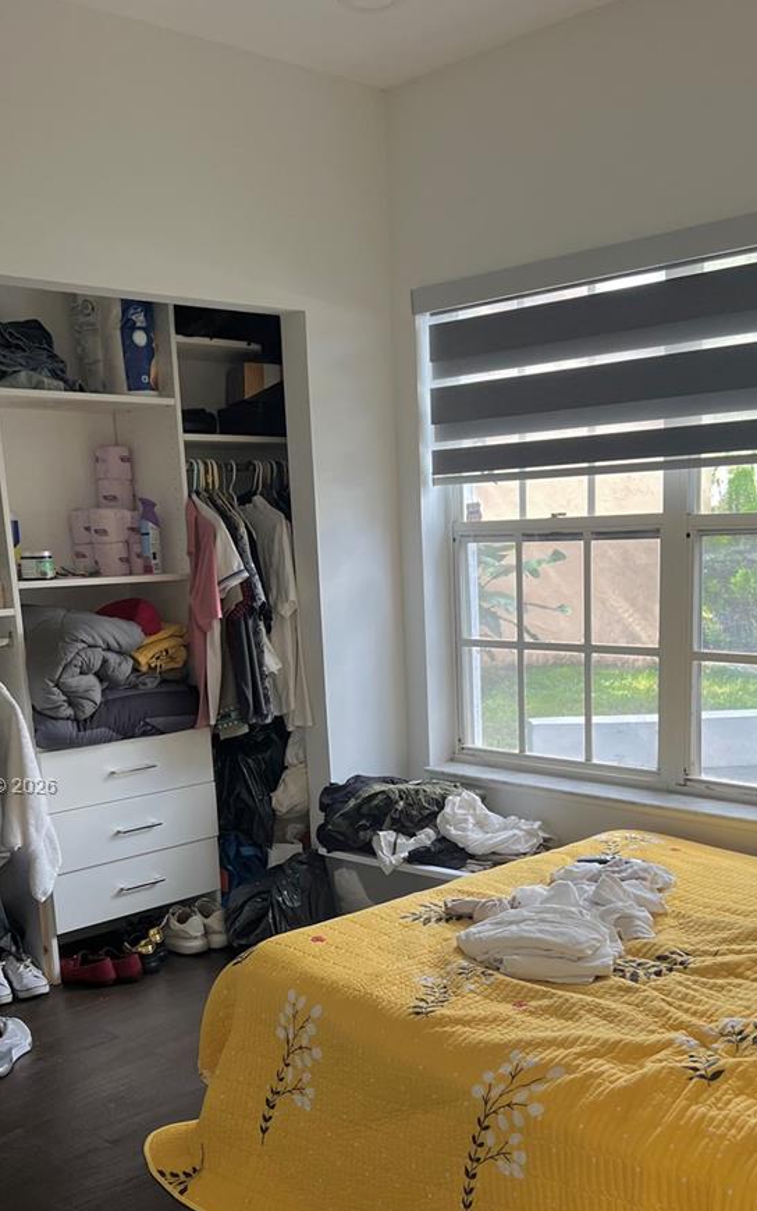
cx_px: 424
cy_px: 788
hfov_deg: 33.6
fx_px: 1254
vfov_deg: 50.8
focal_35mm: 38
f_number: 1.5
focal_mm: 5.7
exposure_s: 1/60
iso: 100
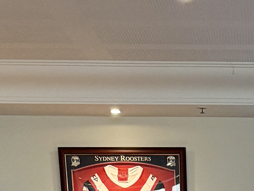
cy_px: 412
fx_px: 763
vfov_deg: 12.2
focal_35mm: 104
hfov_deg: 18.0
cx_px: 301
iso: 200
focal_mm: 6.76
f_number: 1.78
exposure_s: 1/100
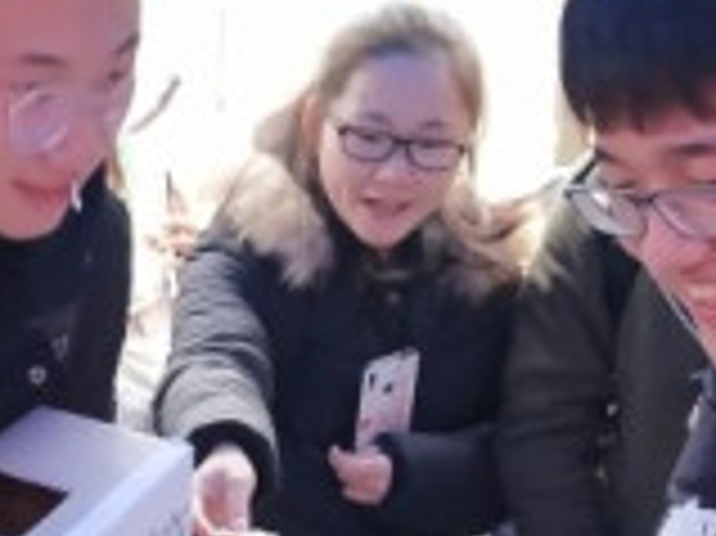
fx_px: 2336
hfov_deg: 17.1
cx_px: 14
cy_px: 518
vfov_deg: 12.9
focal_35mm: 113
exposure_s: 1/50
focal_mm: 3.95
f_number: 1.8
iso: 498
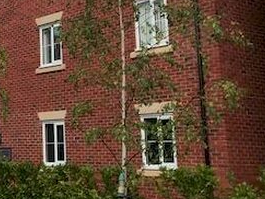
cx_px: -77
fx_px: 567
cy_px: 50
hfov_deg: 23.4
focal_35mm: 74
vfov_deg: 19.8
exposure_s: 1/1064
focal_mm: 3.99
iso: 20
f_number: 1.8
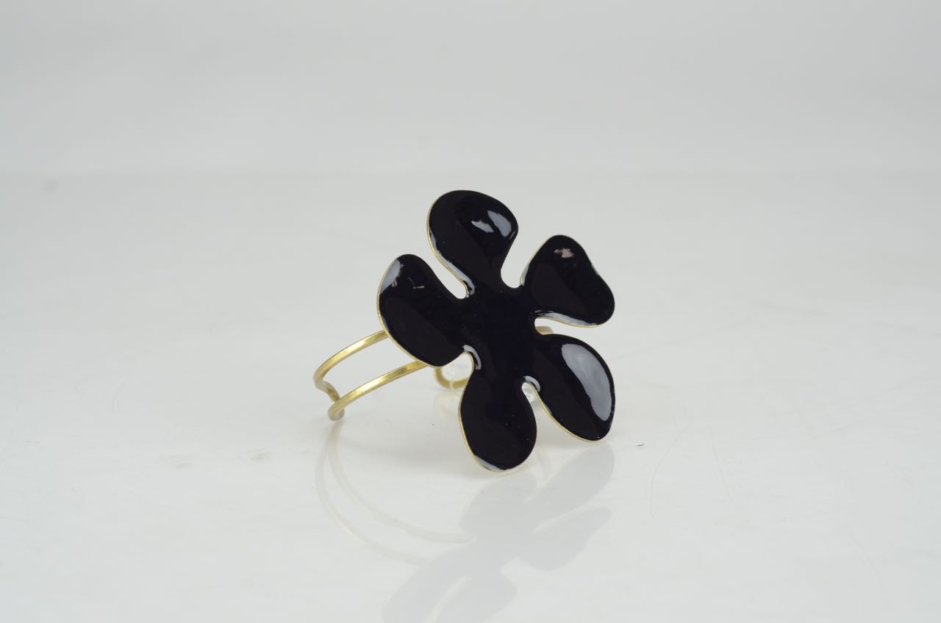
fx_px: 1957
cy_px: 312
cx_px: 470
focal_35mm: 75
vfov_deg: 18.1
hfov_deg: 27.0
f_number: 5.6
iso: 640
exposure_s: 1/125
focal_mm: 50
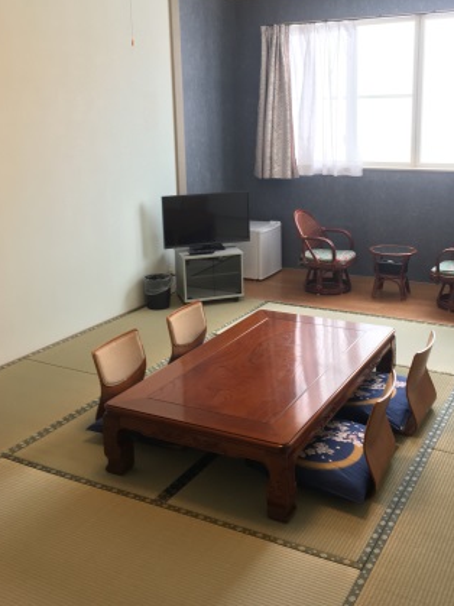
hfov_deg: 38.5
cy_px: 231
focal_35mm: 37
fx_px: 647
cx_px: 271
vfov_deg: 49.7
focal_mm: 4.15
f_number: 2.2
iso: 50
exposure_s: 1/30
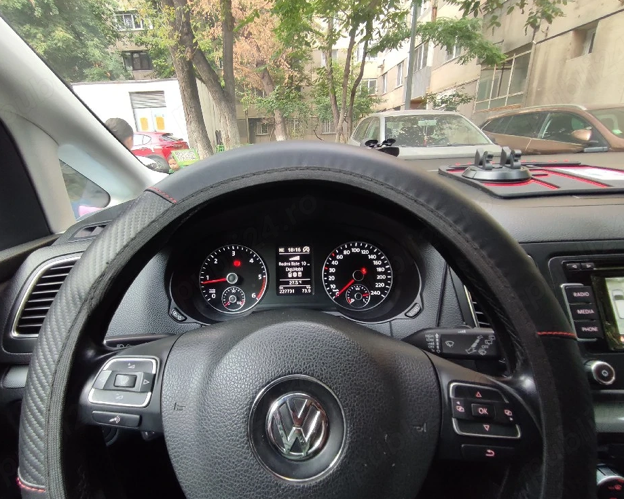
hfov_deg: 89.5
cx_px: 289
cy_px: 254
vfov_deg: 77.0
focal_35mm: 17
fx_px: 314
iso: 122
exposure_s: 1/50
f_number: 2.2
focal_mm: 1.65
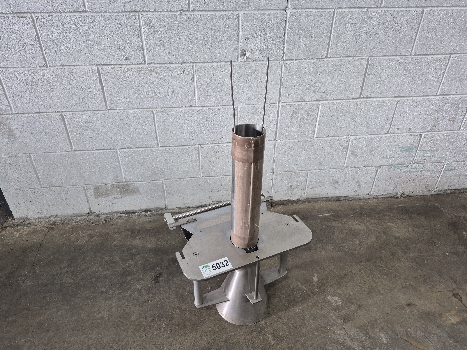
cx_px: 234
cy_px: 175
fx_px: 310
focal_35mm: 23
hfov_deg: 73.9
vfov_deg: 58.9
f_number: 1.8
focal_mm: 5.4
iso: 125
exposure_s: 1/120
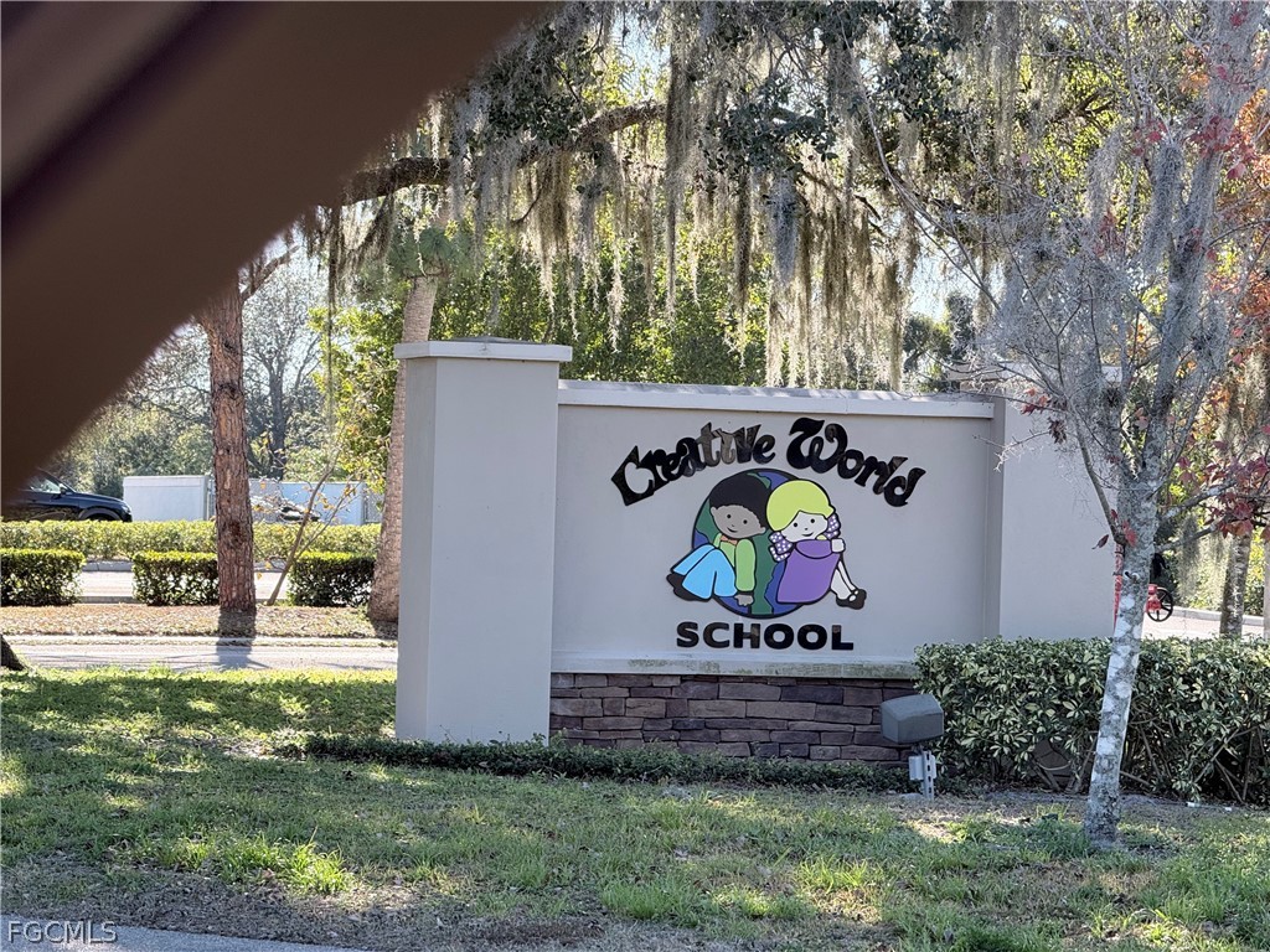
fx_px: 4403
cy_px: 476
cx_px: 635
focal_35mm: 120
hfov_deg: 16.4
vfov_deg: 12.3
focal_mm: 15.66
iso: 64
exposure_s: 1/325
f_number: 2.8
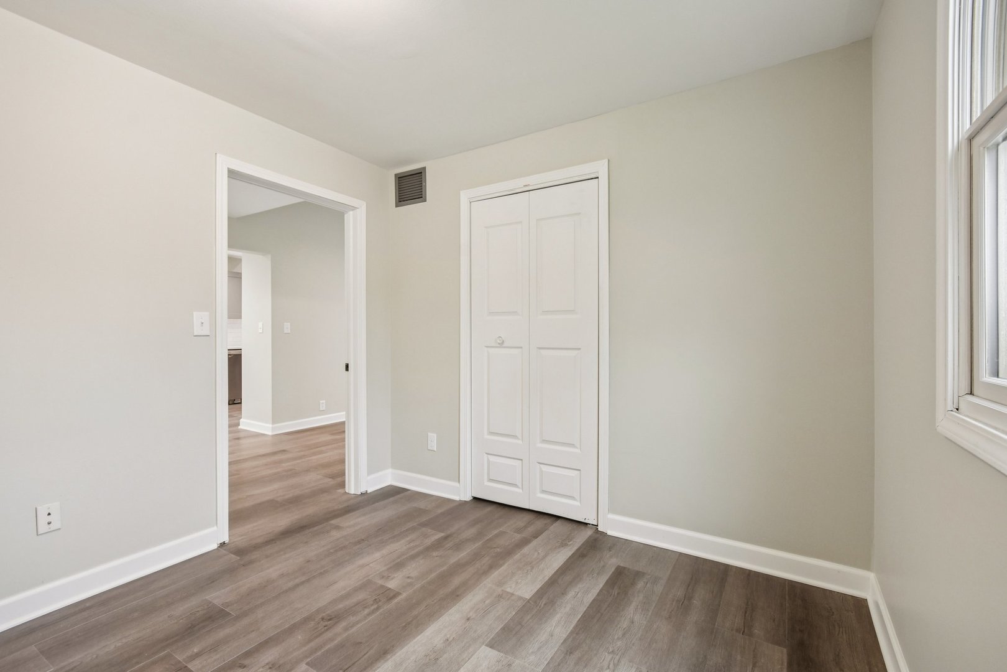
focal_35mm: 15
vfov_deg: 77.3
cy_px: 336
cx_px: 504
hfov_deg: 100.4
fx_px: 420
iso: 400
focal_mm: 10
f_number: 8
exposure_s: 1/13
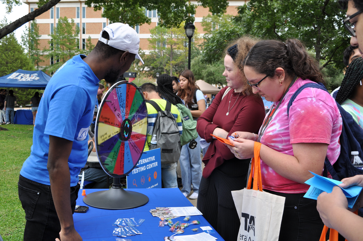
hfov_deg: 53.2
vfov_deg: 36.8
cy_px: 120
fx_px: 363
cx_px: 182
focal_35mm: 36
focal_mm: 24
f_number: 5.6
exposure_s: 1/60
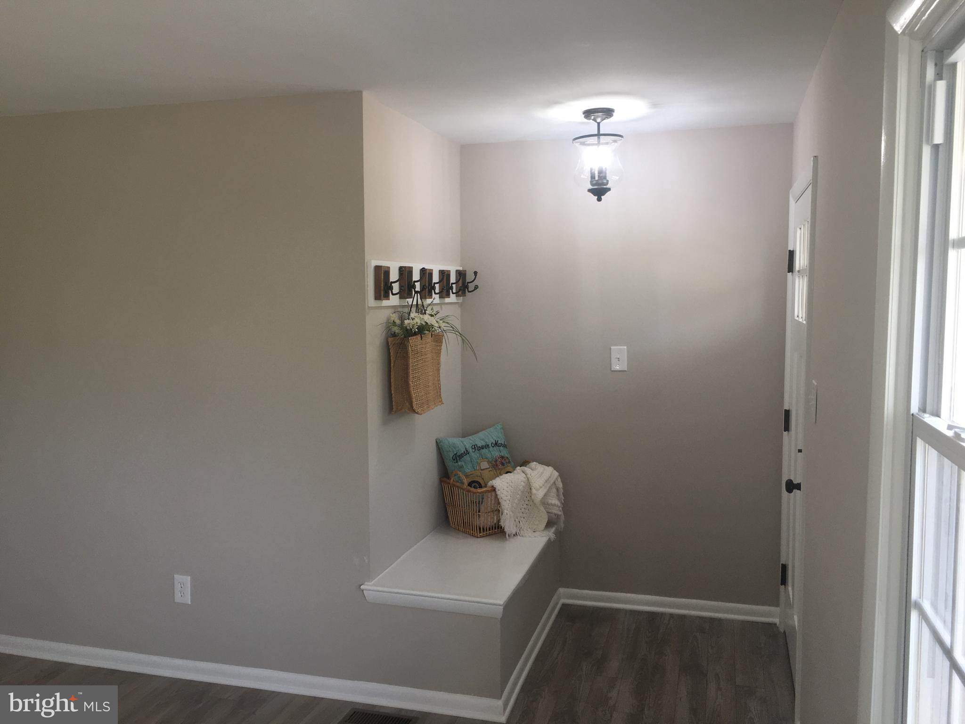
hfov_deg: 61.7
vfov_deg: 48.2
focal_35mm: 29
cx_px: 482
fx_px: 808
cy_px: 362
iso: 25
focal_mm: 4.15
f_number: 2.2
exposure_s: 1/30
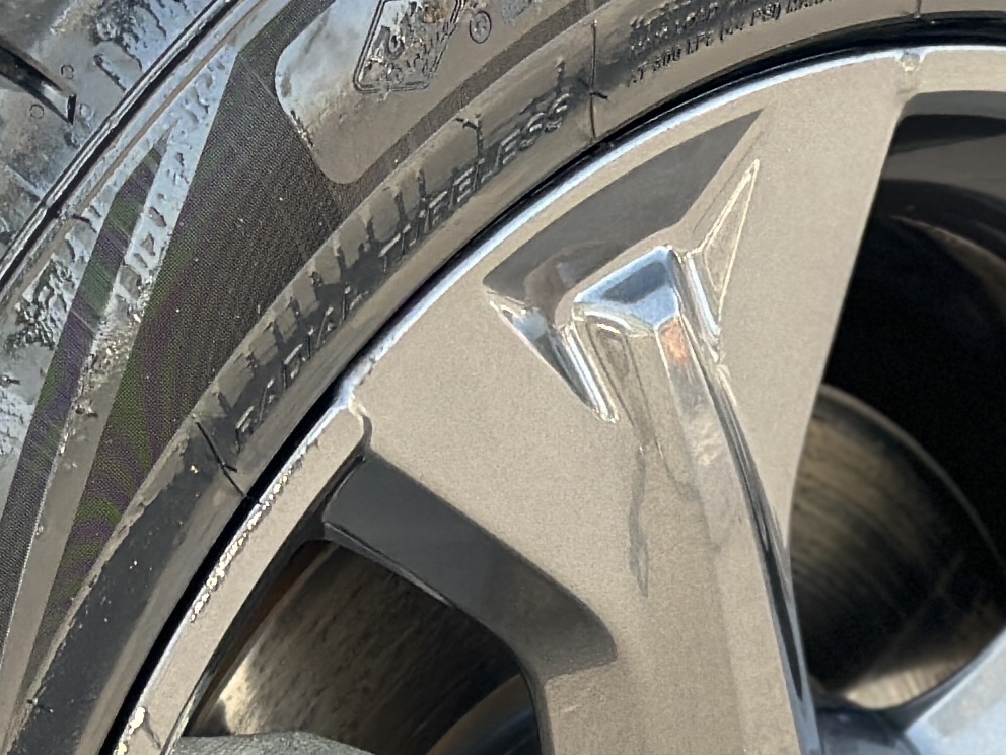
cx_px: 664
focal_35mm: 195
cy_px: 1014
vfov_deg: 7.5
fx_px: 5667
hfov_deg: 10.1
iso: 80
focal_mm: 6.86
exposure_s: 1/398
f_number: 1.78
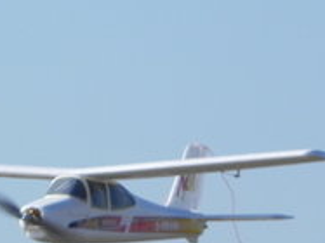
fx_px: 13633
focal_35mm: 1453
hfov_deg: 1.4
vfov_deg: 1.0
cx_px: 75
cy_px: 90
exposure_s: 1/492
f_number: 8
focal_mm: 120
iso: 160
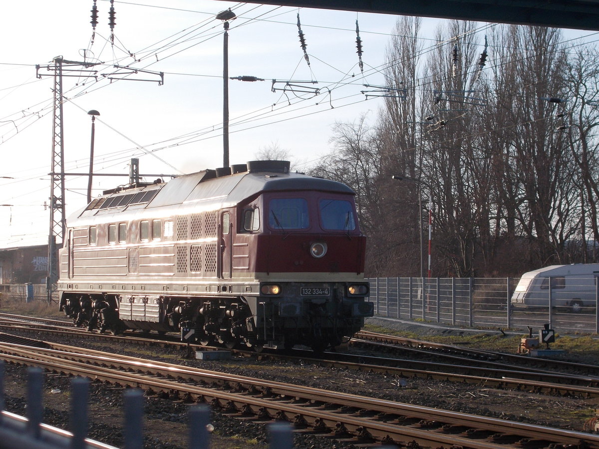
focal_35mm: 76
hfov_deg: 25.7
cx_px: 300
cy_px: 224
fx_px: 1315
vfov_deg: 19.4
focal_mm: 13.5
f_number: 5.8
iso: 80
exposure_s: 1/250
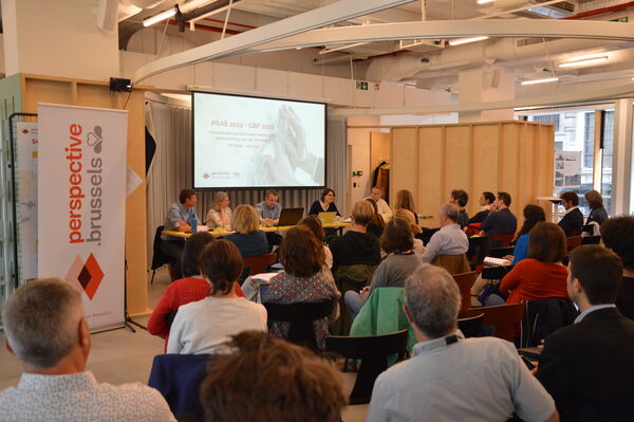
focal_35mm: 36
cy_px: 211
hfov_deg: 53.2
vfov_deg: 36.8
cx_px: 317
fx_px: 633
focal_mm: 24
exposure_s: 1/50
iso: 400
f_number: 3.8
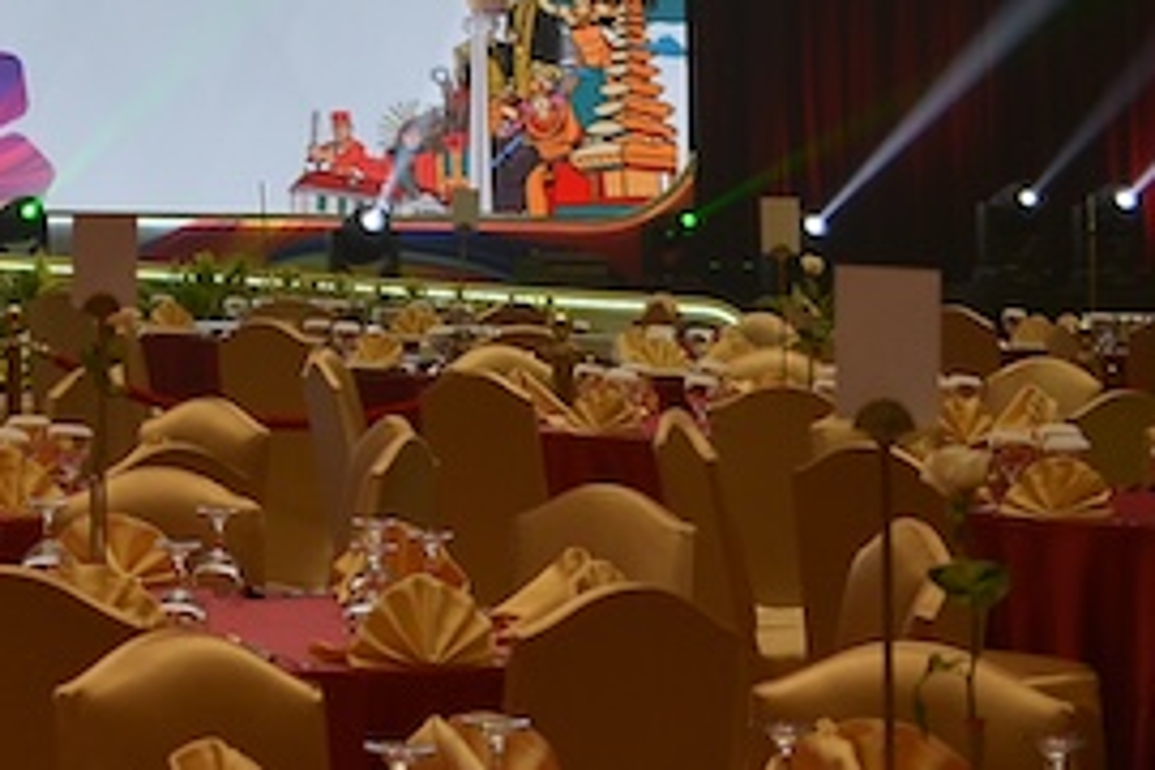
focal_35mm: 166
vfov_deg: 8.1
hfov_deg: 11.5
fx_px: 5325
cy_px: -466
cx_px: -933
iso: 160
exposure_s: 1/125
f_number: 3.5
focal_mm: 35
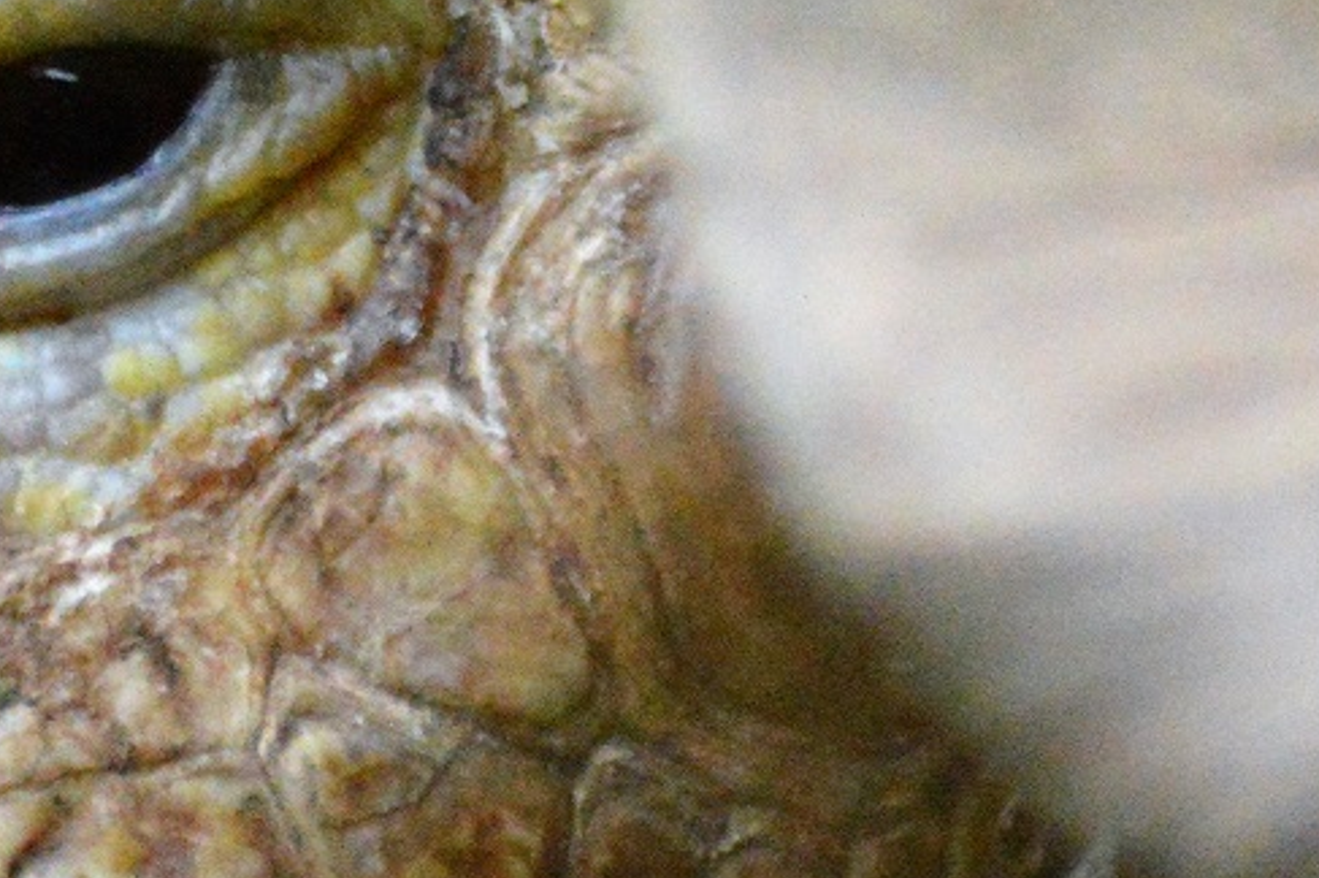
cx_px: 341
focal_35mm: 1501
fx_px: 54956
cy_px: 406
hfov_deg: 1.4
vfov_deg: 0.9
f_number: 5.6
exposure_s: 1/4000
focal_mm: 300
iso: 6400
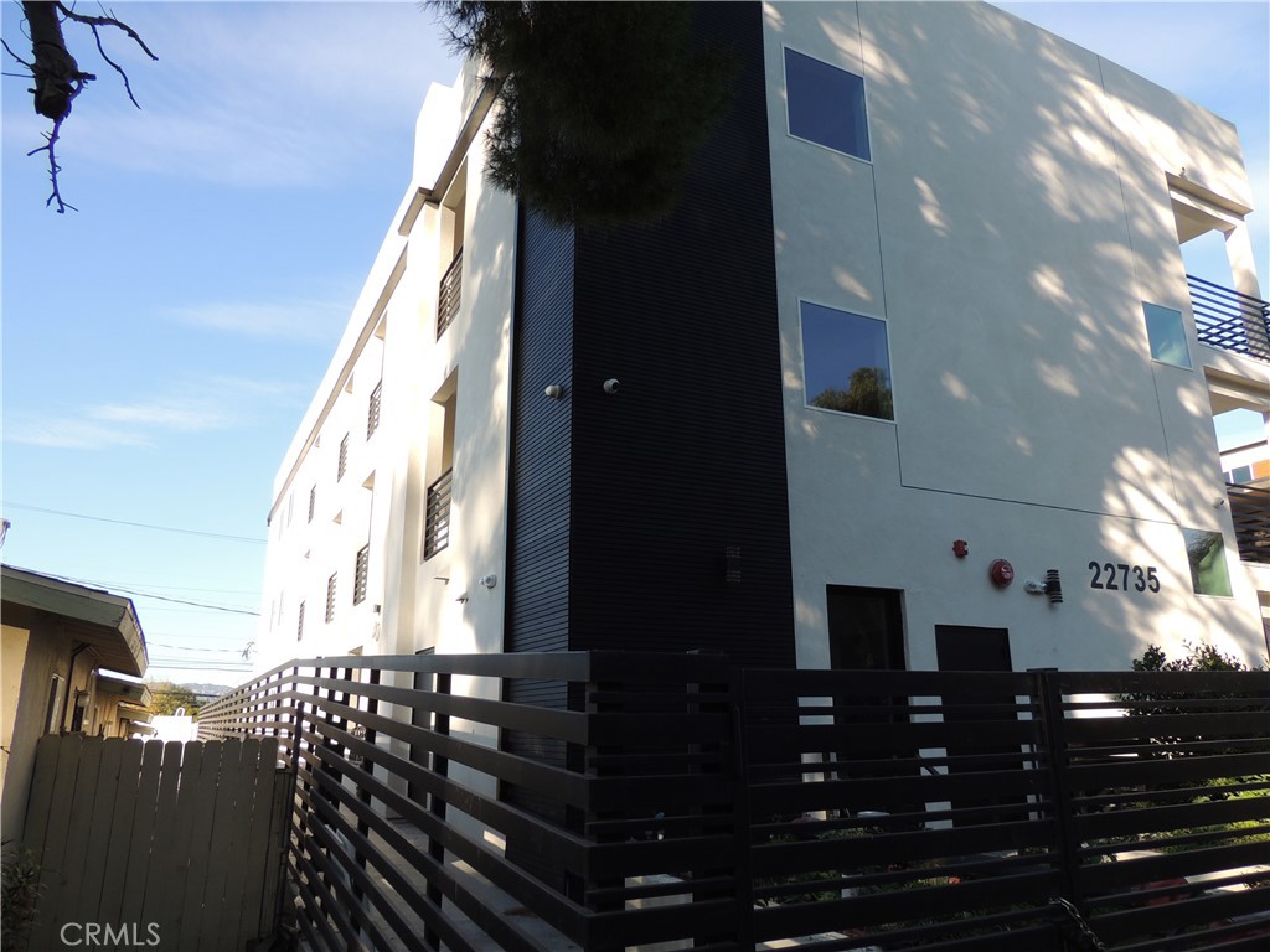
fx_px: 881
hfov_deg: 71.6
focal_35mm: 24
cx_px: 635
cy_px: 476
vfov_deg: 56.8
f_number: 3
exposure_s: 1/400
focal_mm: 4.3
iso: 100
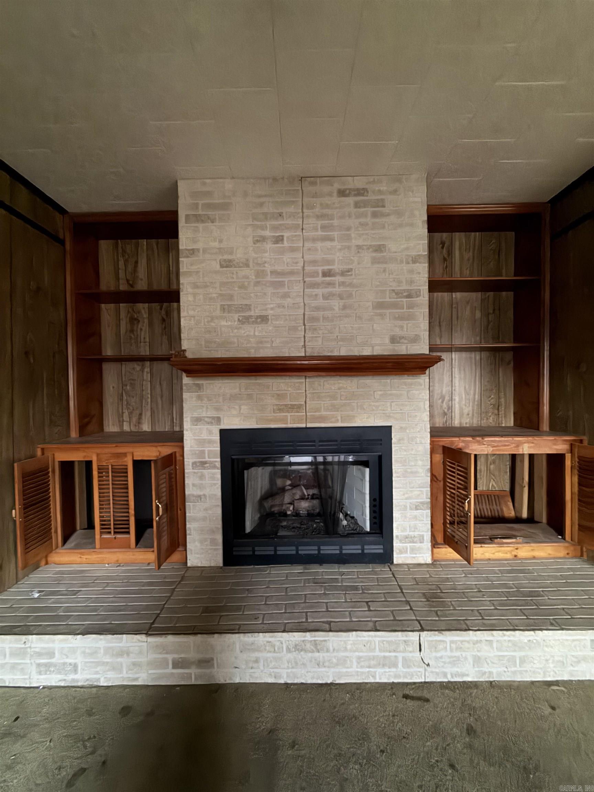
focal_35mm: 14
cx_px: 297
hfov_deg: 85.7
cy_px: 396
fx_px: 320
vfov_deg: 102.1
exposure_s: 1/4
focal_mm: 2.22
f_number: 2.2
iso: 1000
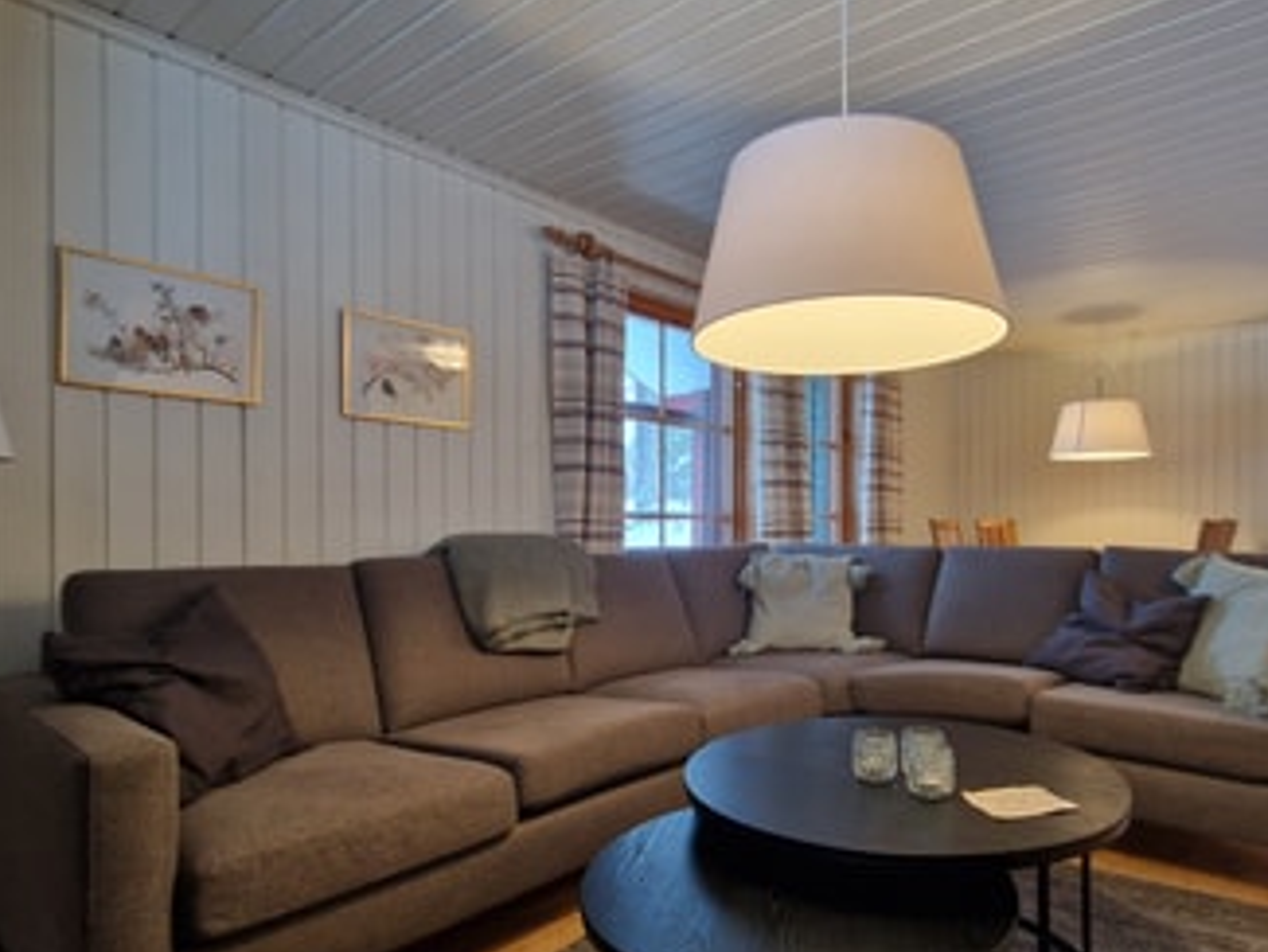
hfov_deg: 80.9
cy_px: 521
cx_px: 749
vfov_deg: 65.9
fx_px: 733
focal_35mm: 20
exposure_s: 1/33
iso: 400
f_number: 2.2
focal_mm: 2.2
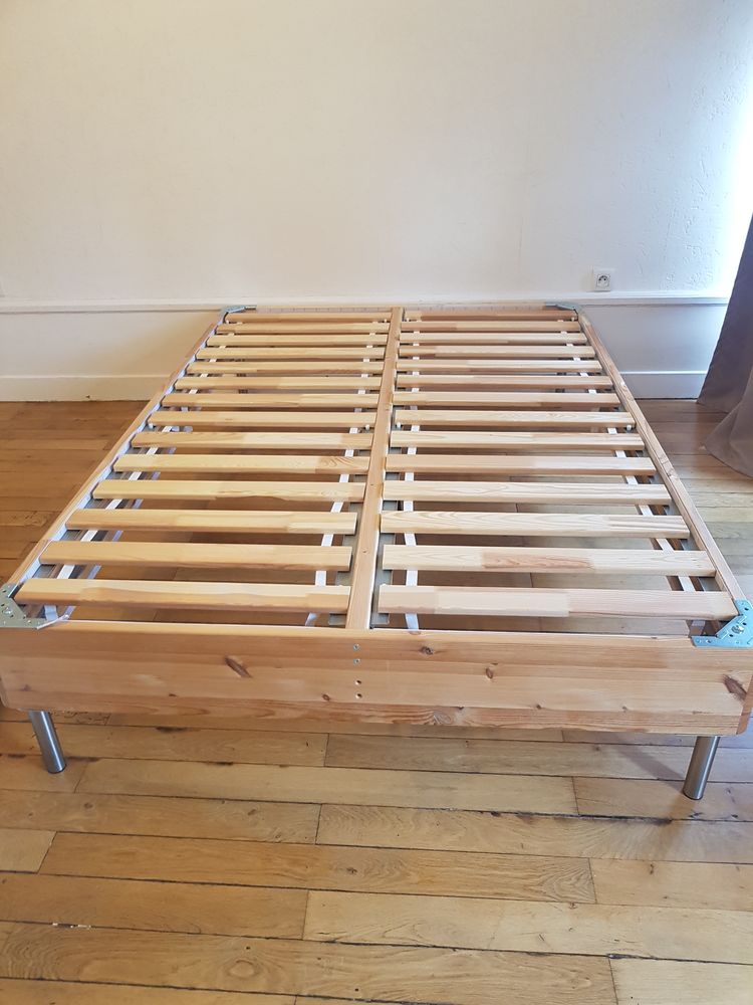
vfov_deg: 67.3
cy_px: 502
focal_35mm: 26
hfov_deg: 53.1
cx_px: 376
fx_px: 754
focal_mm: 4.2
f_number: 1.7
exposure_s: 1/24
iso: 200
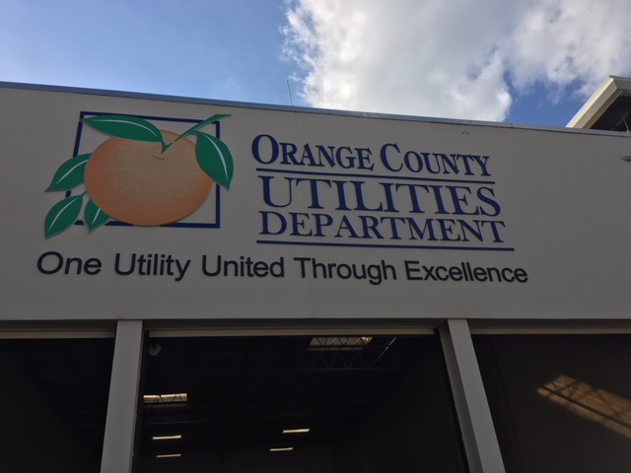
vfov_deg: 48.2
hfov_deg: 61.7
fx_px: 529
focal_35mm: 29
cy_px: 236
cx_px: 316
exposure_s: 1/1923
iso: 25
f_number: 2.2
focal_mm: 4.15
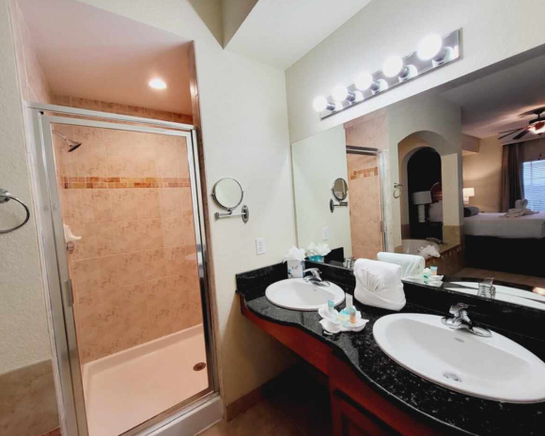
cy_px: 216
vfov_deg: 88.0
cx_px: 277
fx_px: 226
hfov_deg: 100.7
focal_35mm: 14
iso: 80
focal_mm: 1.74
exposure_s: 1/60
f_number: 2.2
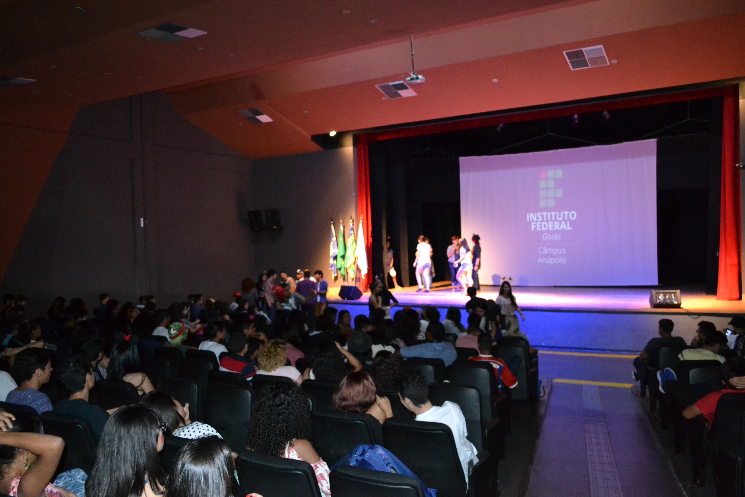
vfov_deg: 43.6
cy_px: 248
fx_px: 621
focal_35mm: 30
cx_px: 372
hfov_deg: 61.9
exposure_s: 1/60
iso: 3200
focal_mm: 20
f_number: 3.8
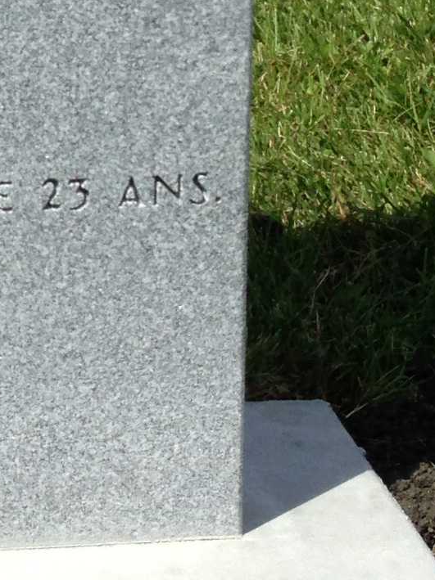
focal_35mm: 152
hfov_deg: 9.6
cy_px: -160
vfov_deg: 12.6
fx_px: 2549
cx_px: -151
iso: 50
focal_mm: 4.12
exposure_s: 1/2008
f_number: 2.4
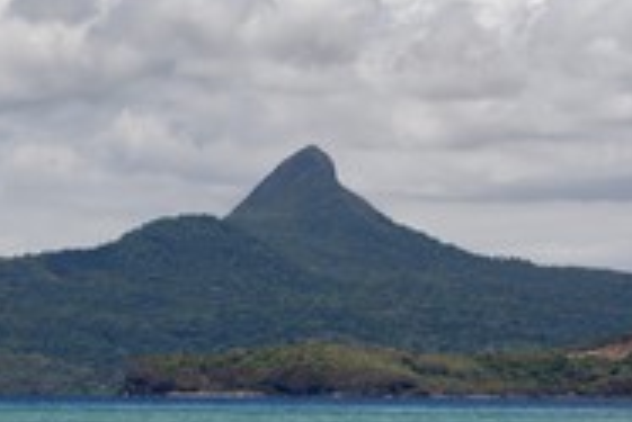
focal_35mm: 292
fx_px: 5130
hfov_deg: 7.0
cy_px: 280
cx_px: 20
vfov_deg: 4.7
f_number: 14
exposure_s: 1/320
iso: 200
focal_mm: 130
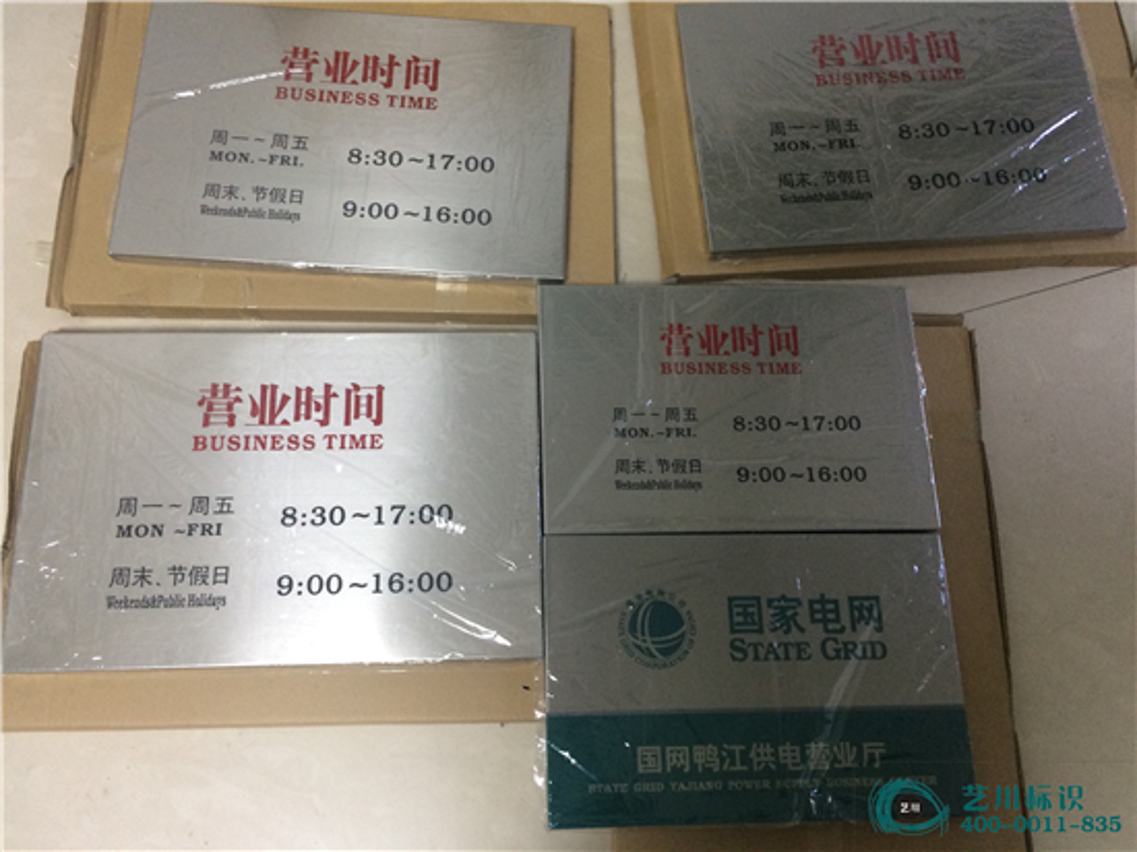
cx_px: 568
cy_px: 426
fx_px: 952
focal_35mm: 29
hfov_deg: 61.7
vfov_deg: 48.2
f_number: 2.2
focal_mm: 4.15
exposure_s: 1/33
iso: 200
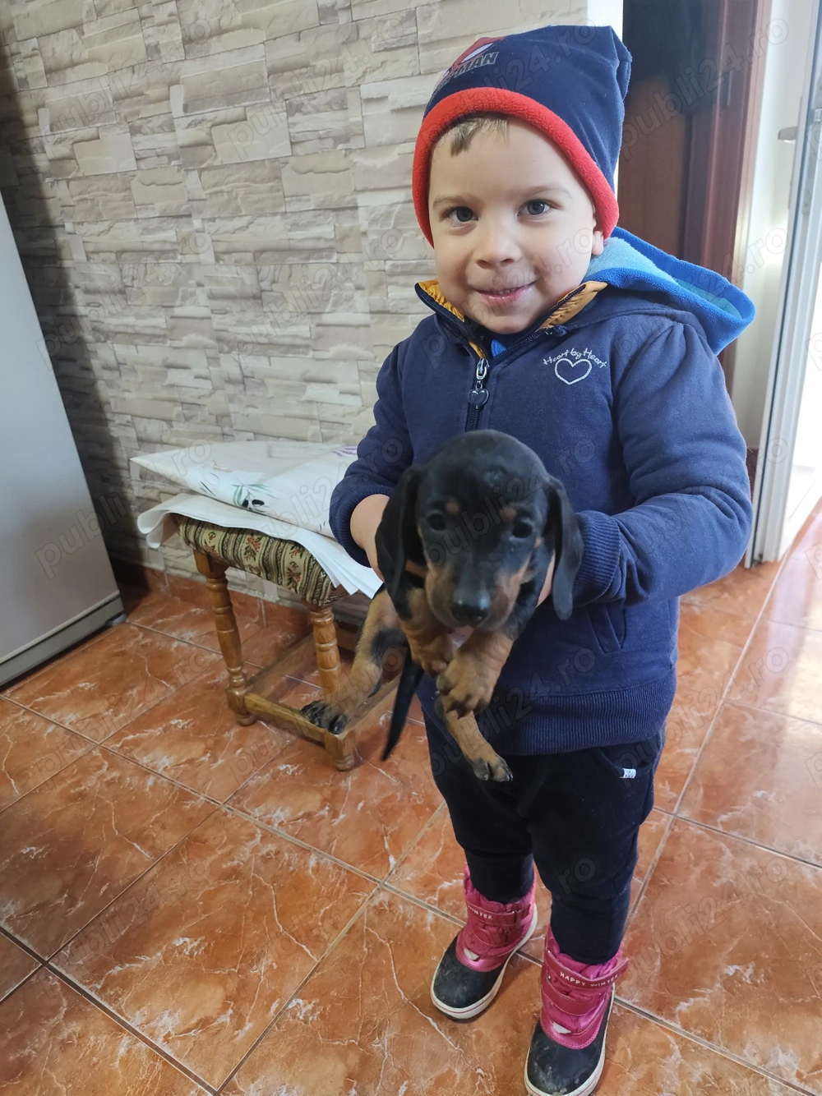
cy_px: 548
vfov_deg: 73.9
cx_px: 411
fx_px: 728
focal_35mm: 23
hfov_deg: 58.9
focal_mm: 6.19
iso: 500
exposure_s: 1/100
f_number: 1.65
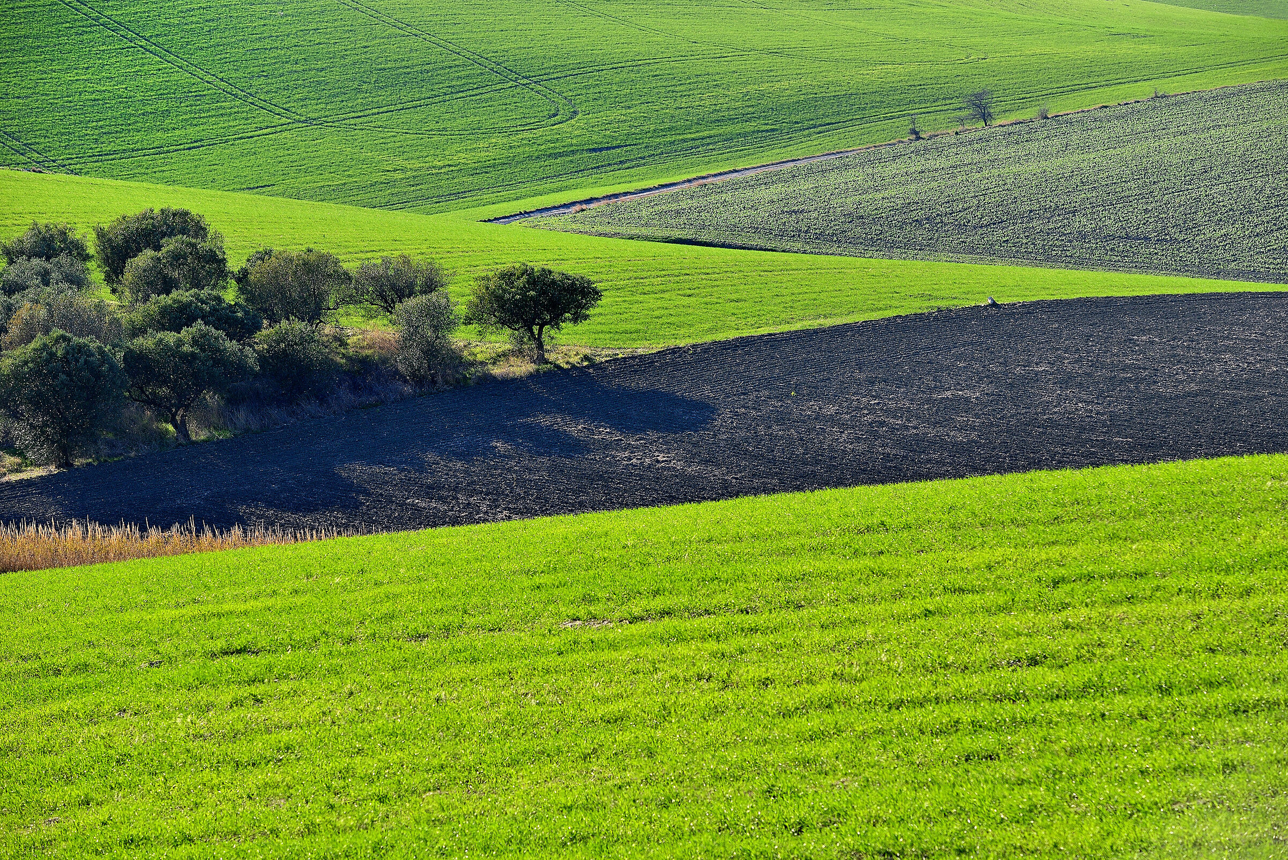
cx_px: 644
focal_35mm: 170
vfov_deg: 8.1
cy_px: 430
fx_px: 6084
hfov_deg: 12.1
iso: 200
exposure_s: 1/250
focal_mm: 170
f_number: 9
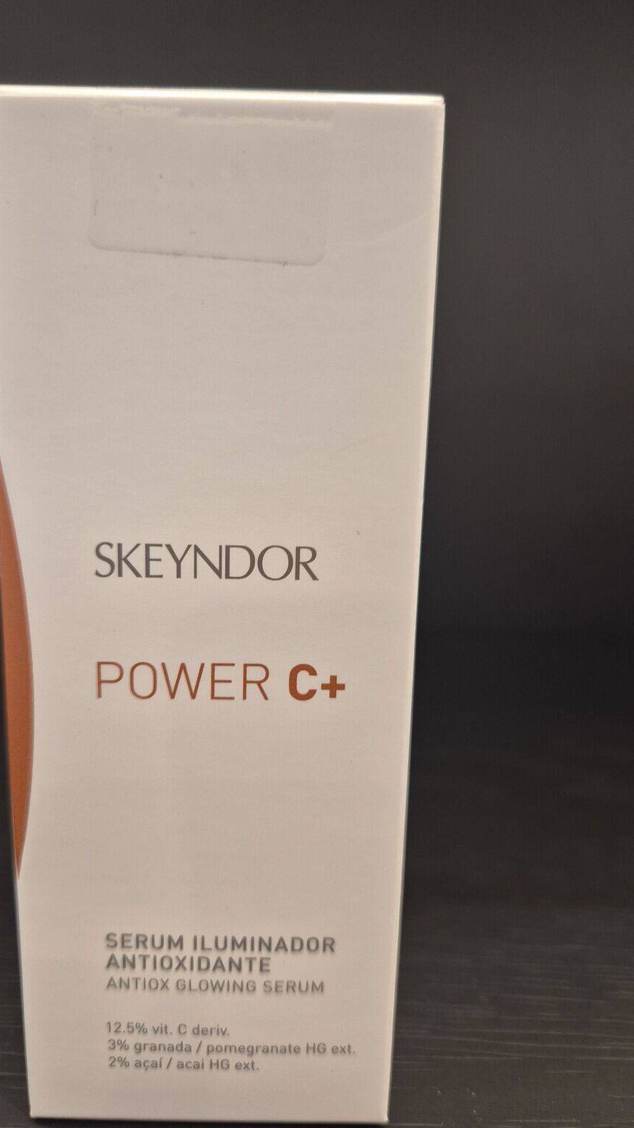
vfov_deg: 71.9
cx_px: 283
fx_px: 777
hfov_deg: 44.3
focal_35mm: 26
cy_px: 574
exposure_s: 1/57
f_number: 1.8
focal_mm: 5.4
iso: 100
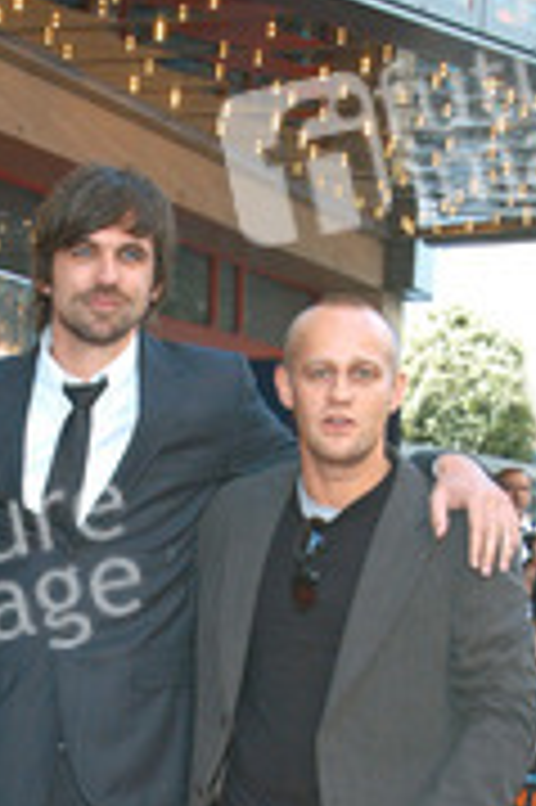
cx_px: 41
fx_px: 2103
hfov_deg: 14.4
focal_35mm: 94
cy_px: 815
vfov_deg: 20.9
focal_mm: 28
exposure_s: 1/60
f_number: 10
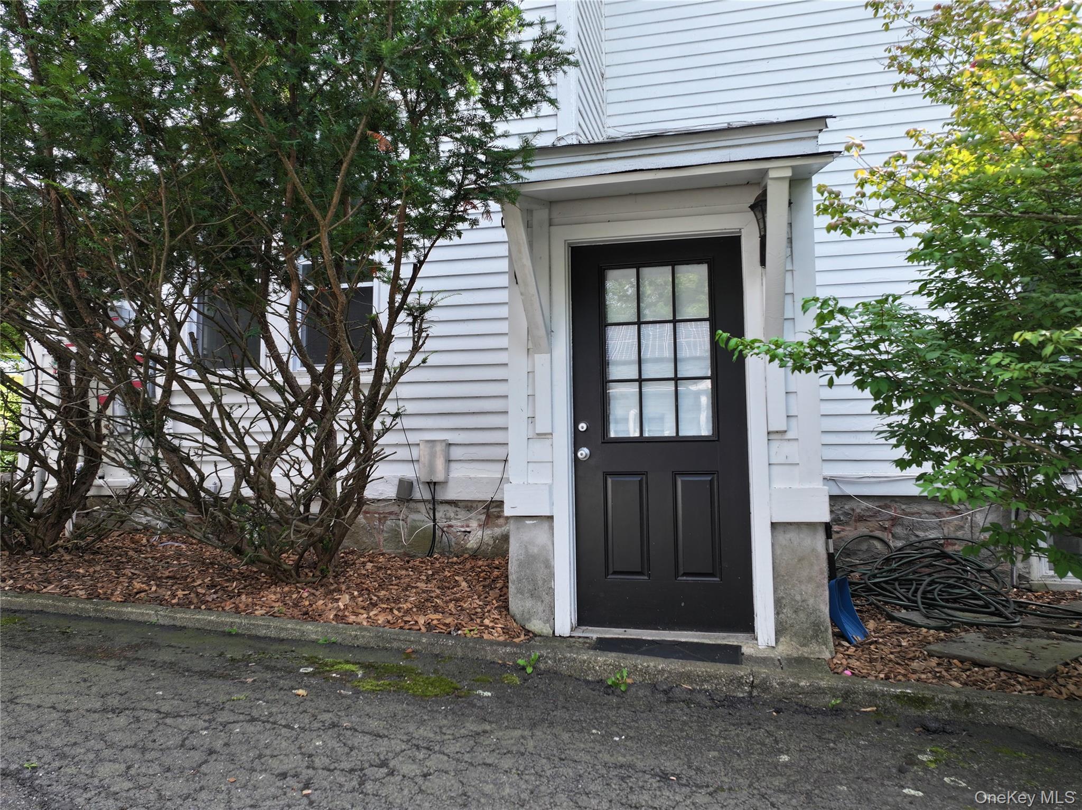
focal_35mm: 24
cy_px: 405
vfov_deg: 56.8
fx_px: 750
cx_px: 541
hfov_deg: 71.6
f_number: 2.8
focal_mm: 12.29
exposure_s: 1/500
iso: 150
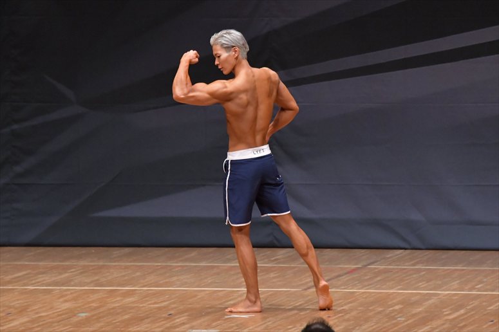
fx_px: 3949
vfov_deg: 4.8
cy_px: 166
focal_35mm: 285
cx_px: 250
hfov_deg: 7.2
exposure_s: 1/400
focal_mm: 190
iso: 6400
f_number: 5.6
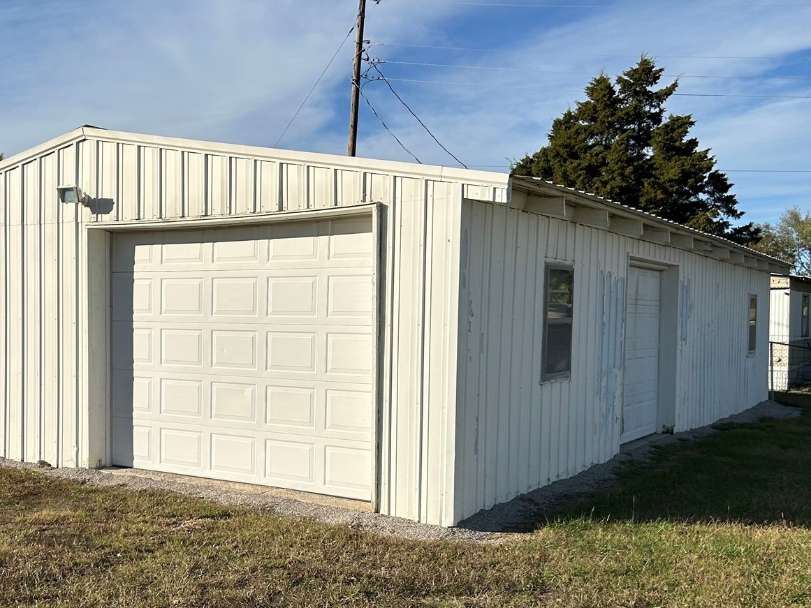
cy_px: 369
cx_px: 239
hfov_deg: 42.9
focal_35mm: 43
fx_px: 1008
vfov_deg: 33.5
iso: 50
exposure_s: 1/8000
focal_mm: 5.7
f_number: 1.5
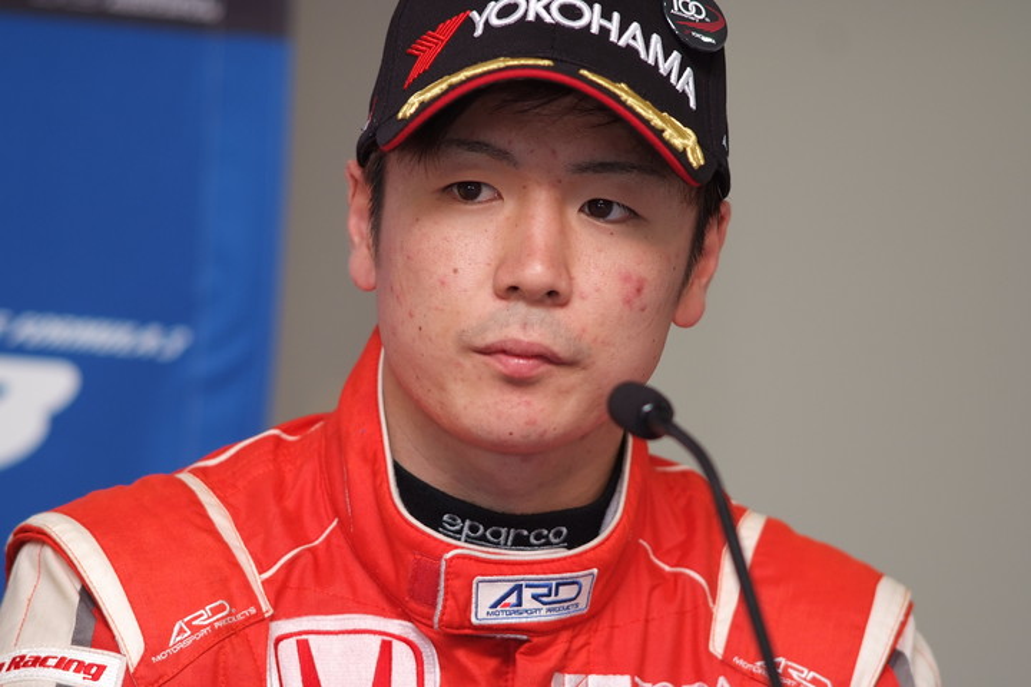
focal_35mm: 270
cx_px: 516
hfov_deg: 7.6
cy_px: 344
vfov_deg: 5.1
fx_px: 7732
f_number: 2.8
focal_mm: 180
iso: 400
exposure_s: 1/250
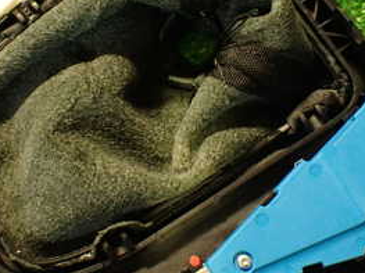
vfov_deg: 20.1
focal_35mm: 73
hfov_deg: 26.6
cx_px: 142
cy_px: 87
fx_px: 769
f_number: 2.4
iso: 640
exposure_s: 1/30
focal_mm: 5.79
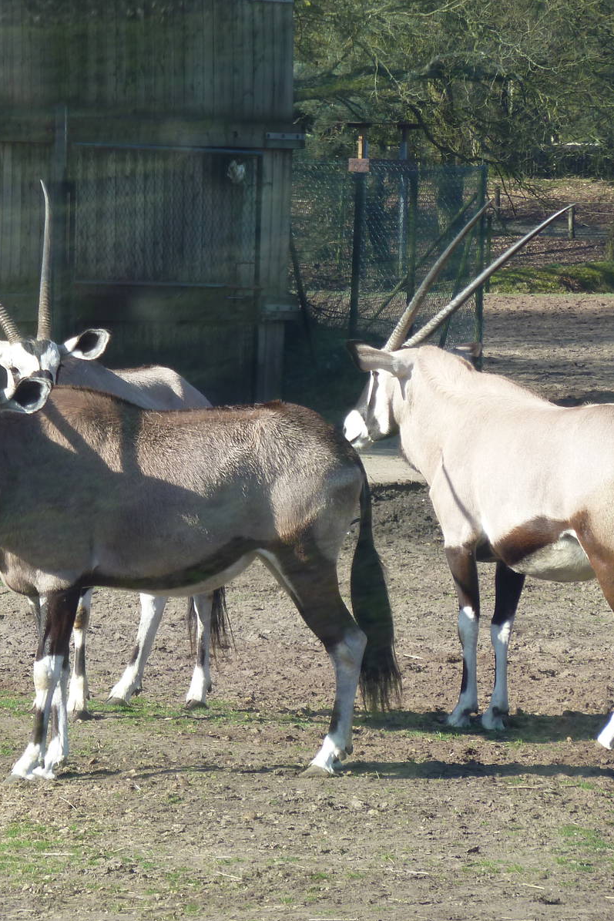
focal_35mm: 387
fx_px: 9897
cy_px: 461
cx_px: 181
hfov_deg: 3.6
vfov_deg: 5.3
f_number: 4.8
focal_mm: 45.7
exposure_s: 1/125
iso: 80
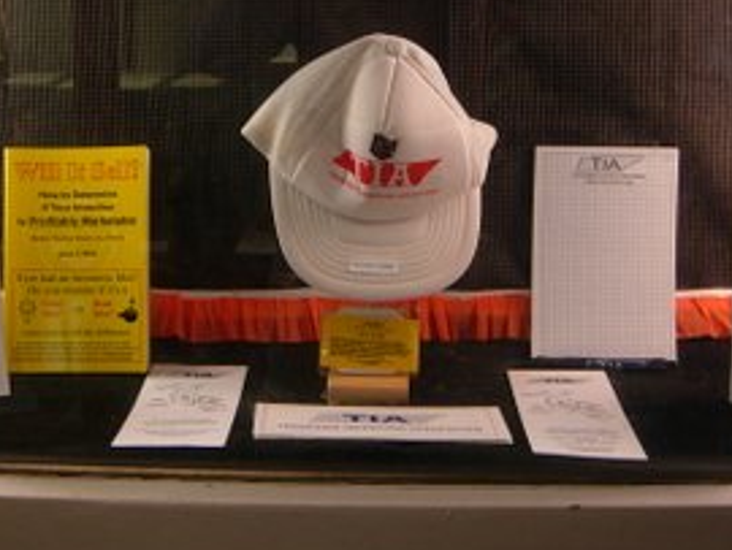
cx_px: 320
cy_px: 76
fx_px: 1355
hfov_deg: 30.2
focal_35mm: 64
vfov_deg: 22.5
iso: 50
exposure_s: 1/11.6
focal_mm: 7.5
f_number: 2.7
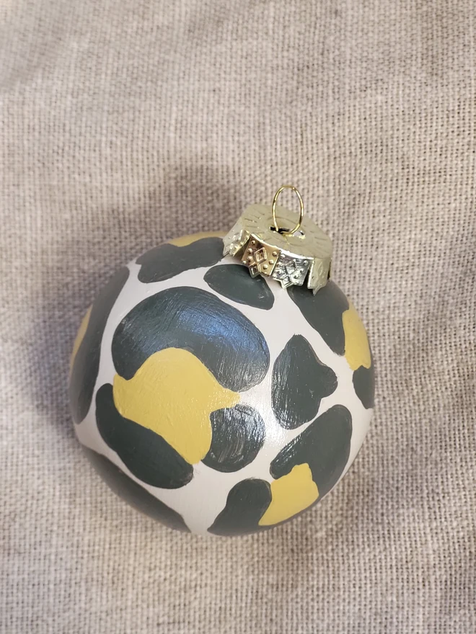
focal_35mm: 76
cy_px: 317
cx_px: 238
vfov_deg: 25.7
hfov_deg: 19.4
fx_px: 1393
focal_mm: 7.12
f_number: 2.4
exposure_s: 1/50
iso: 160
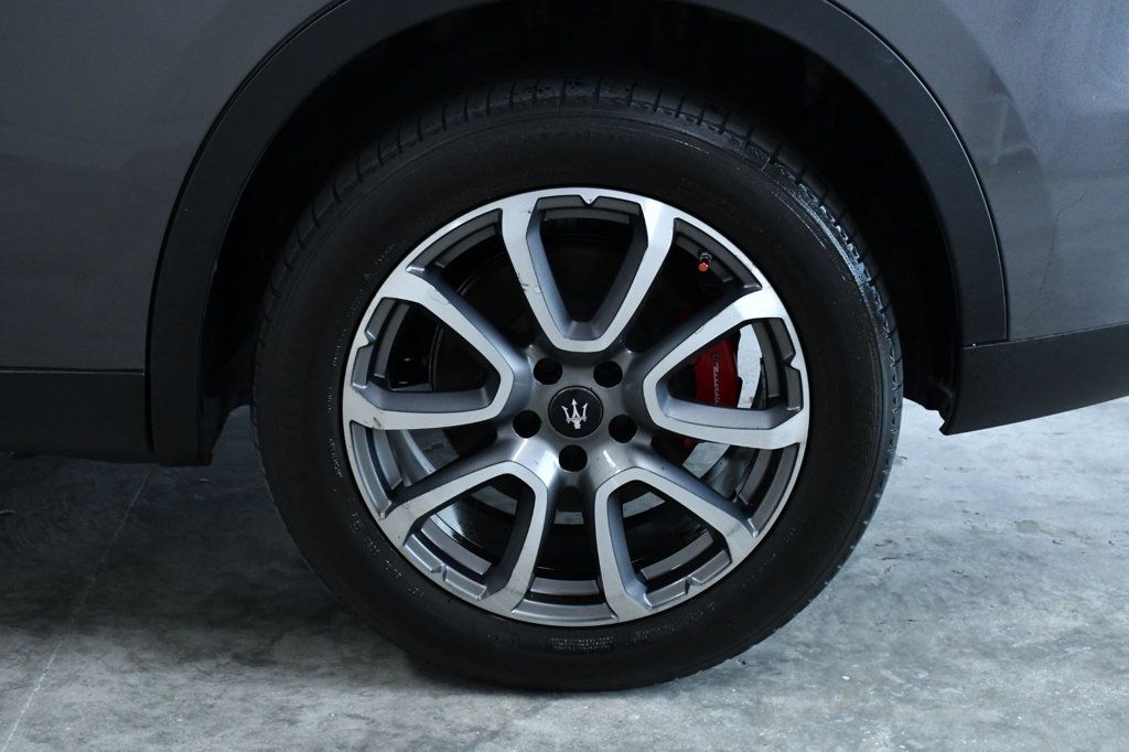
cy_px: 376
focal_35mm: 52
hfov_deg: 38.2
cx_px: 564
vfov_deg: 26.0
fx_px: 1630
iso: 2500
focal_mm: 35
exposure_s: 1/250
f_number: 8
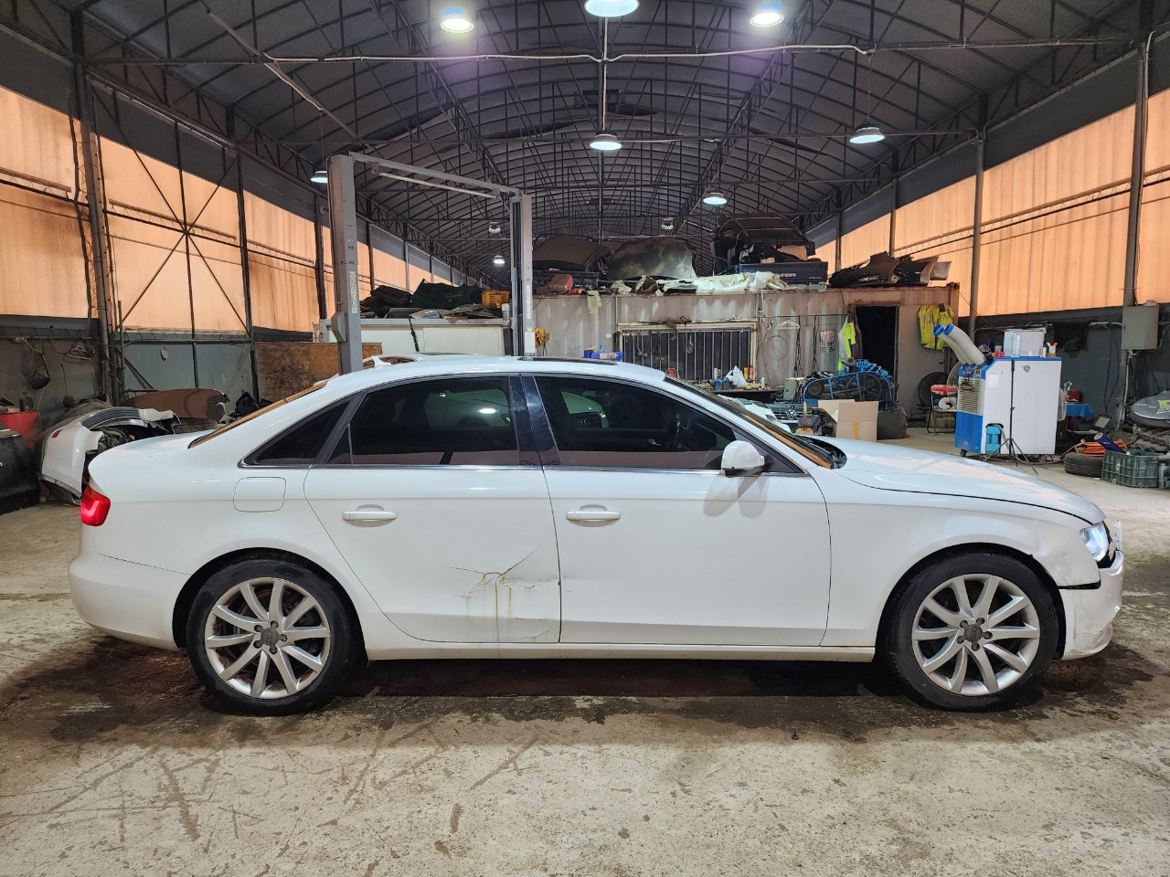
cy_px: 438
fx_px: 777
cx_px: 585
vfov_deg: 58.9
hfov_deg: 73.9
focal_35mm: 23
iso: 100
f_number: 1.8
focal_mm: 6.4
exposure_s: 1/120
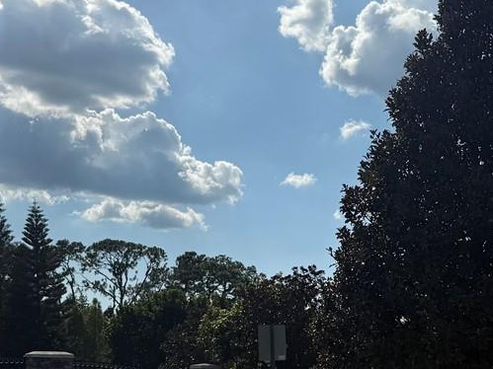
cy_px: 315
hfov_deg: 25.0
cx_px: 387
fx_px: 1096
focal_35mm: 77
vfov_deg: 18.9
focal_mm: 6.76
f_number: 1.78
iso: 80
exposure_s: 1/14286
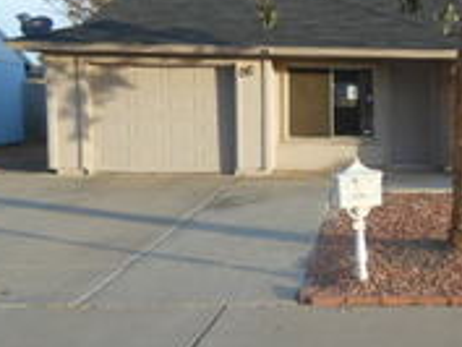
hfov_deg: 36.5
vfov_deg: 29.6
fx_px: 654
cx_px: 415
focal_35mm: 49
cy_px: 130
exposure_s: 1/250
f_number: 3.2
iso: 80
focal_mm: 4.5
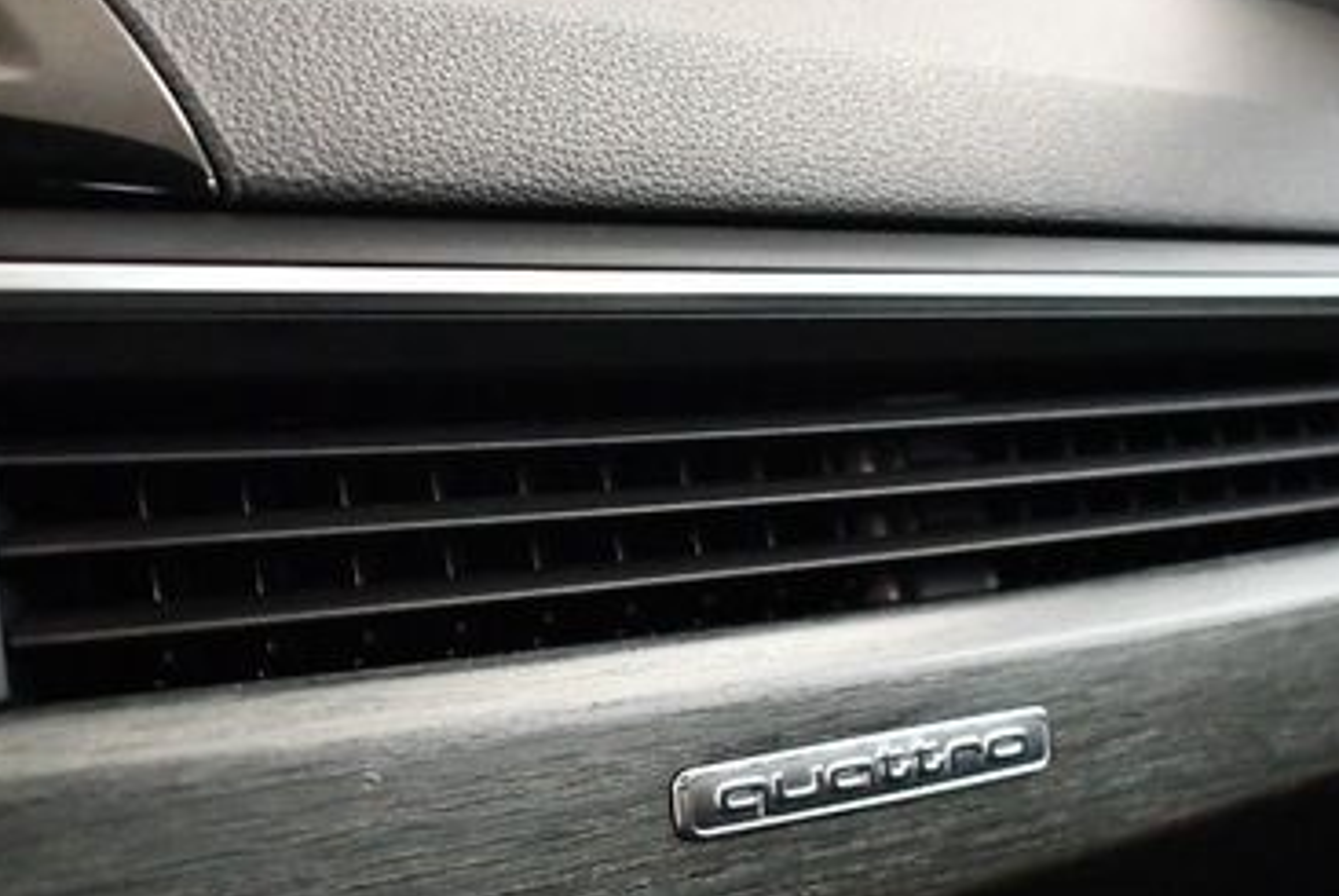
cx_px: 739
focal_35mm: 63
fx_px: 2346
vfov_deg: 21.5
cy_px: 642
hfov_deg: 31.8
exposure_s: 1/60
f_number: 3.5
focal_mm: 18
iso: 8000
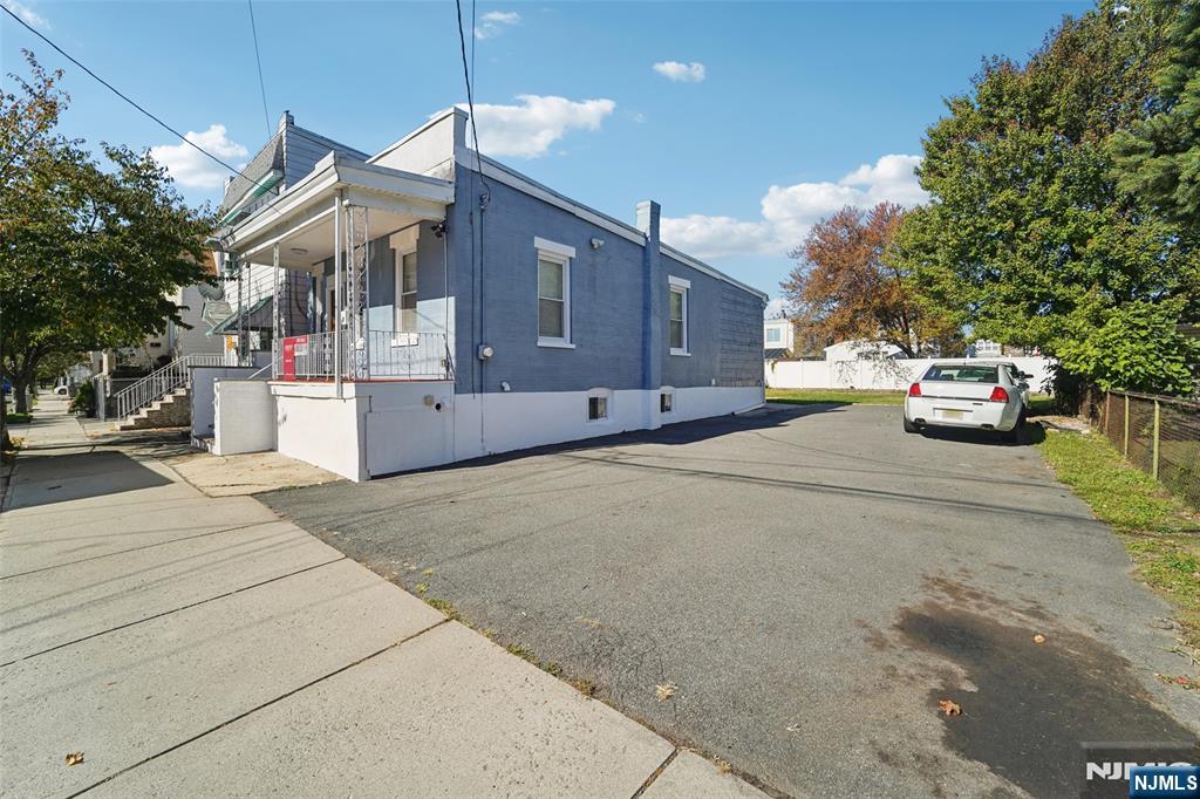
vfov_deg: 81.2
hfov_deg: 104.3
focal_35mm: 14
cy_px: 400
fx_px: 466
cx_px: 600
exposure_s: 1/1250
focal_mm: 14
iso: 400
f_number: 8
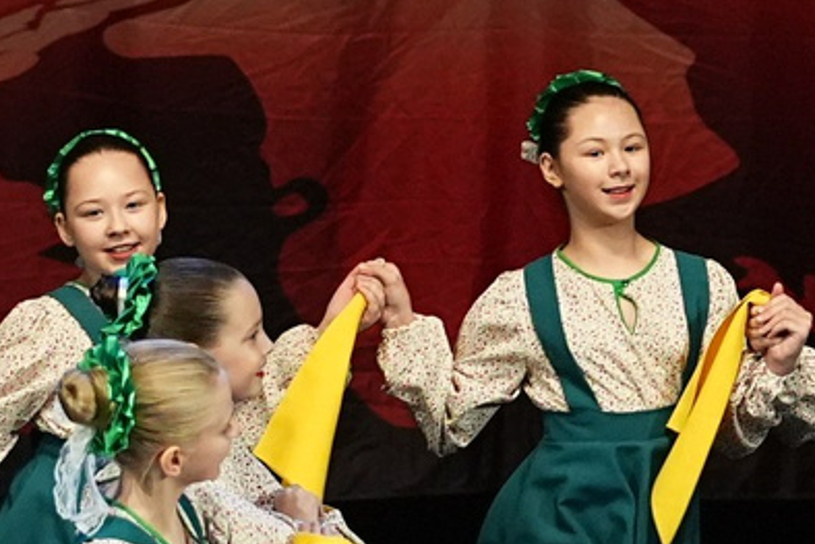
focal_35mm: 682
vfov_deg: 2.0
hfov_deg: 3.0
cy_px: -268
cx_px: 705
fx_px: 15445
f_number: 2.8
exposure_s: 1/400
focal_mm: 105
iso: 3200
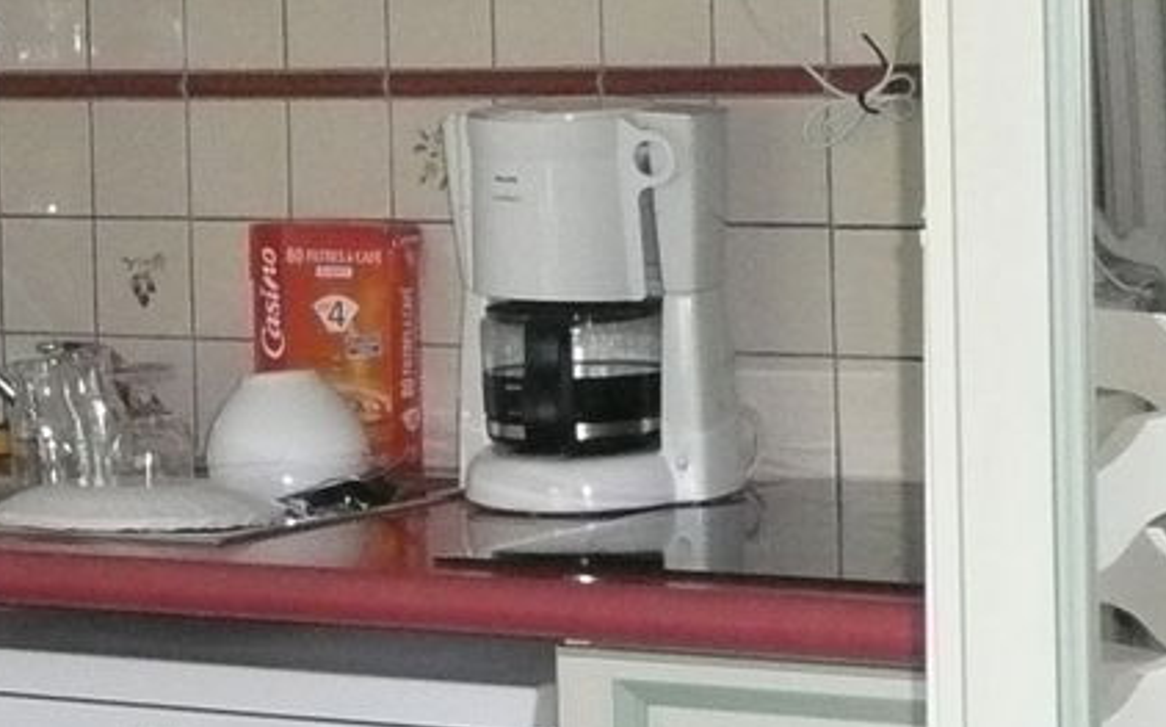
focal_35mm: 173
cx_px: -127
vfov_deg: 7.6
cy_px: 235
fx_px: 5493
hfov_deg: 11.9
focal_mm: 7
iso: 400
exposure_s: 1/30
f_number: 4
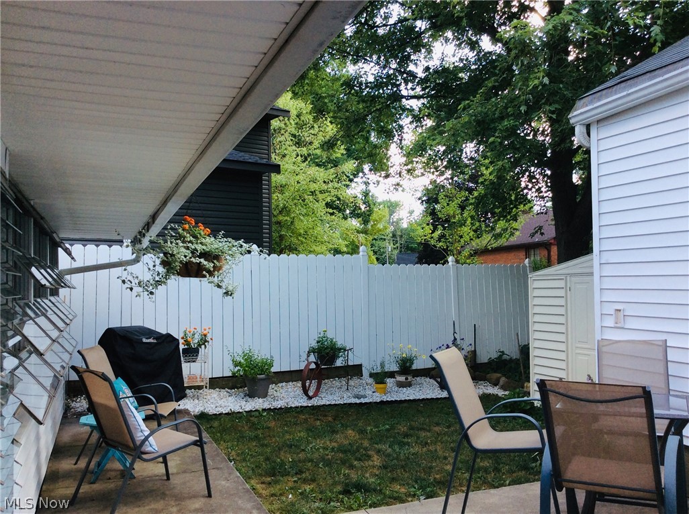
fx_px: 636
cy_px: 257
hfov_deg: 56.9
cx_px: 344
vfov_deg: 44.0
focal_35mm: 32
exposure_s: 1/206
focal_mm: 3.3
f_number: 2.4
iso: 32
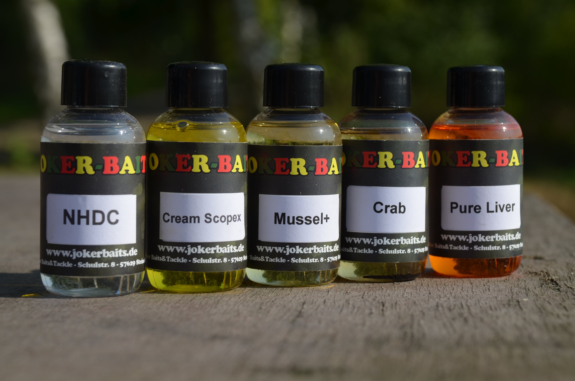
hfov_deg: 19.5
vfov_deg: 13.0
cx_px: 288
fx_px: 1674
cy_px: 190
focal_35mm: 105
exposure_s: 1/400
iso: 100
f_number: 8
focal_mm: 70
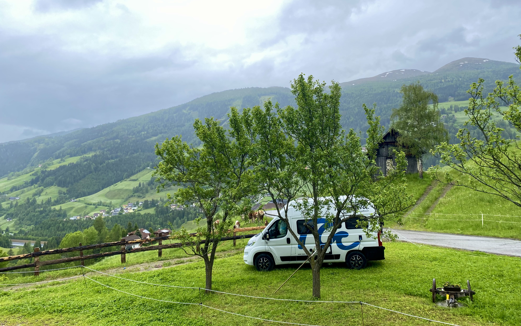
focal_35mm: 28
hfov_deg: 66.5
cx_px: 262
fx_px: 398
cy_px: 134
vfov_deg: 44.4
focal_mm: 4.25
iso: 32
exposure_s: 1/244
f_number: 1.8
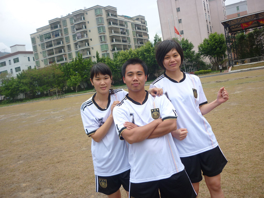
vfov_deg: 42.9
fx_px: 252
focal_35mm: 33
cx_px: 132
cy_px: 99
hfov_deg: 55.4
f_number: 2.8
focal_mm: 5.5
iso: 80
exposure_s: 1/200
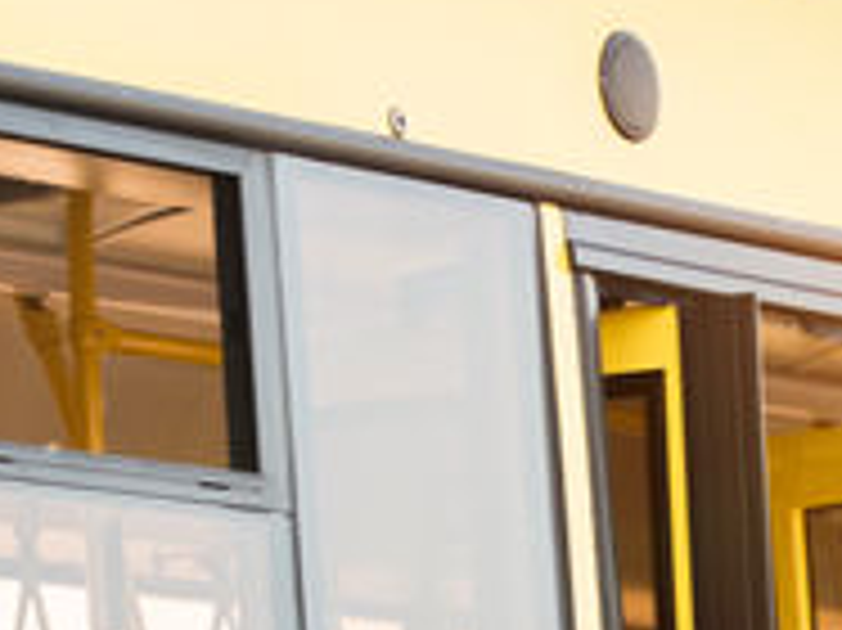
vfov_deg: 3.9
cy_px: 1096
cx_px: 840
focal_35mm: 375
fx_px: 9116
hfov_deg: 5.3
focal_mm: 86
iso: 200
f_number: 3.2
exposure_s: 1/400
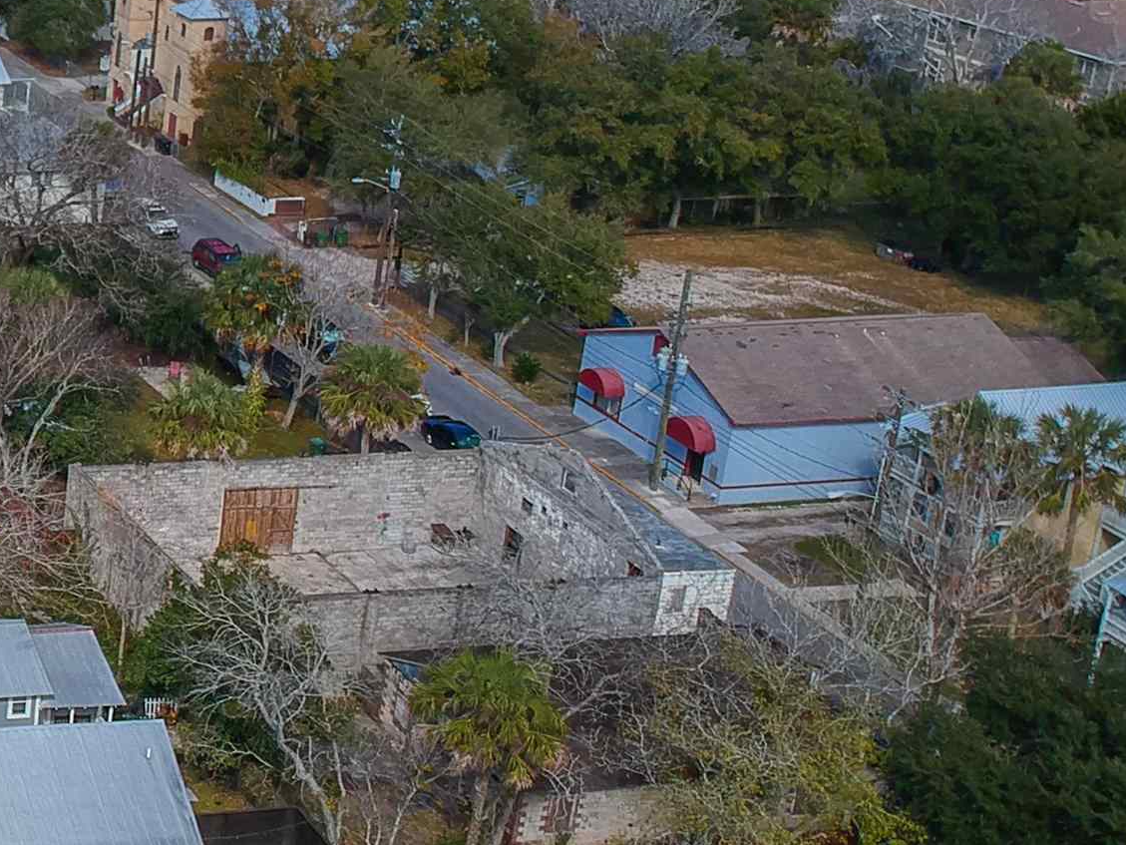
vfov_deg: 21.4
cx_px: -349
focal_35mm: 68
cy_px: 209
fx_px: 2212
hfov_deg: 24.7
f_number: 2.6
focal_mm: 4.49
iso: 100
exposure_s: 1/1250
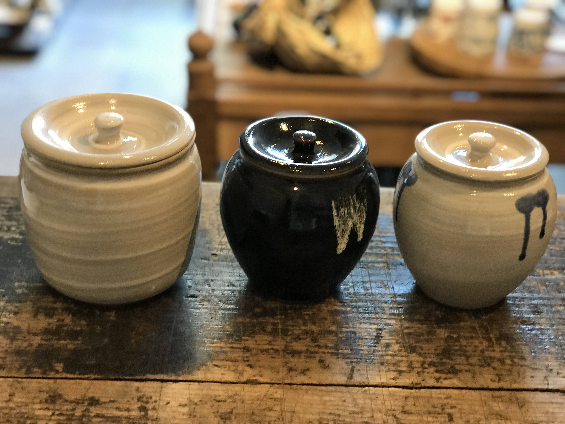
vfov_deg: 25.7
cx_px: 282
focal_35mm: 57
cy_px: 212
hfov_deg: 33.8
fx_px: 930
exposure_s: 1/50
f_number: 2.8
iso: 250
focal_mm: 6.6
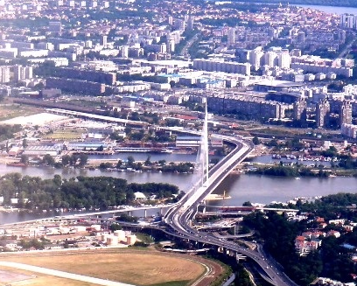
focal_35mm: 195
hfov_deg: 9.9
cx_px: 165
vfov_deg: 7.9
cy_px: 177
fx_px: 2062
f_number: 5.1
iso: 80
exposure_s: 1/250
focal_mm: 18.2
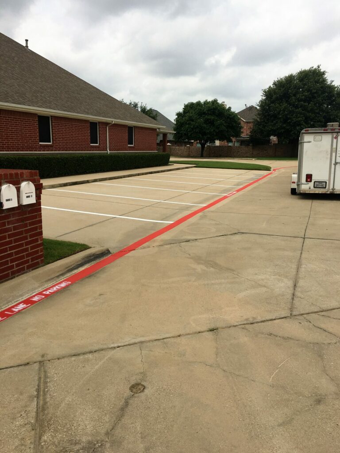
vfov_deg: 61.7
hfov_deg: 48.2
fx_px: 380
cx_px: 170
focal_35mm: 29
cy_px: 226
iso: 25
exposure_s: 1/2747
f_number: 2.2
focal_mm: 4.15
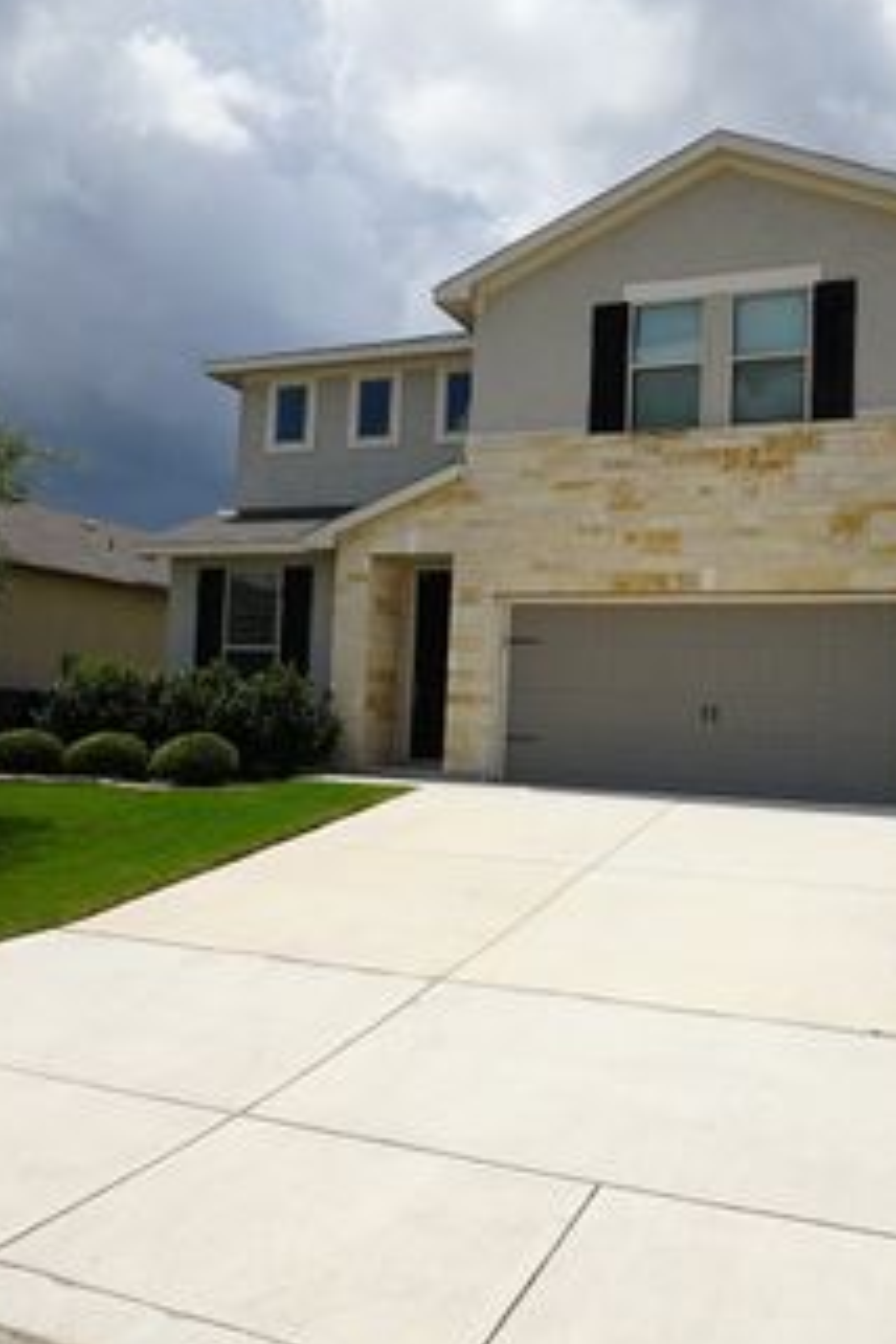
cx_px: 523
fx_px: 1045
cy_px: 676
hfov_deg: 46.2
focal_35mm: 28
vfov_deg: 65.5
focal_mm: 12
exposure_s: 1/200
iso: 100
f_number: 11
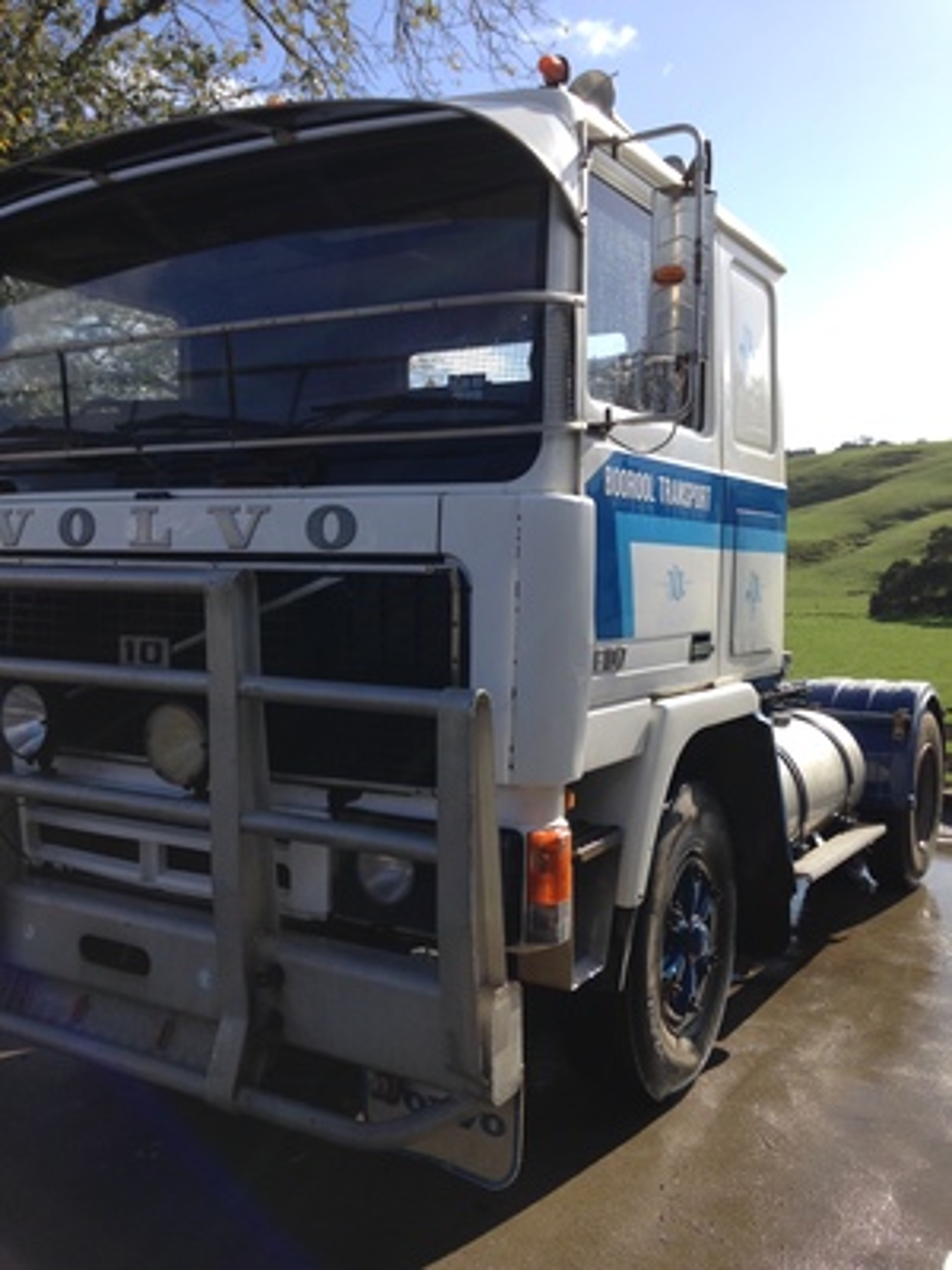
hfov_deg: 42.9
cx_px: 476
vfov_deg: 55.4
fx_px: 1210
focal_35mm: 33
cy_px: 635
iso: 50
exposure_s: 1/1106
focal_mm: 4.12
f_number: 2.4
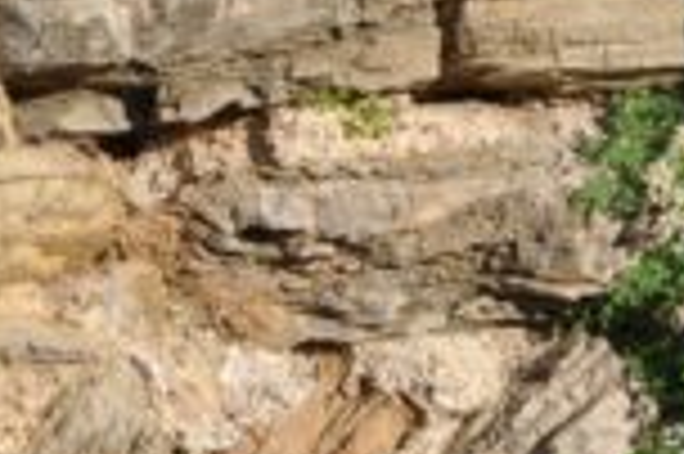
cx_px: -472
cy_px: 1068
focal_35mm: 268
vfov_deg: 5.0
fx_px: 5086
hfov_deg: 7.5
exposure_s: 1/160
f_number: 13
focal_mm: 34
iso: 200
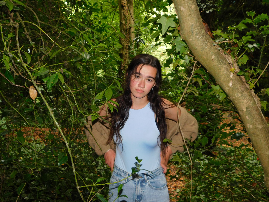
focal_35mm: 30
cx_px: 134
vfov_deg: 46.8
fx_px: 233
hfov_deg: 60.0
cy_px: 101
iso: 200
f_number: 3.2
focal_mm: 5.3
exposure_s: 1/30
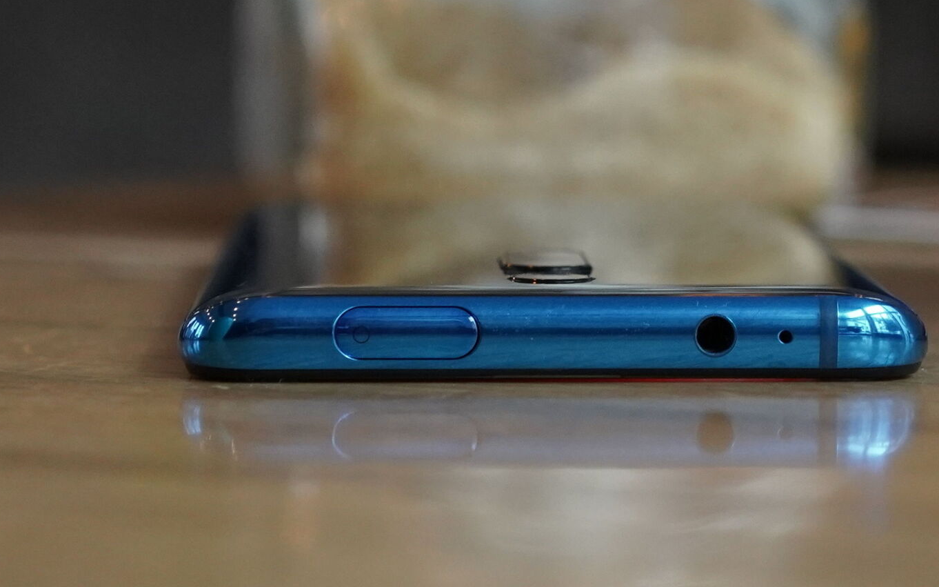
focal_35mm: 79
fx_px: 2022
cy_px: 333
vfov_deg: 16.5
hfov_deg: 26.1
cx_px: 541
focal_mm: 55
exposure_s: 1/160
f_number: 5
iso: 3200
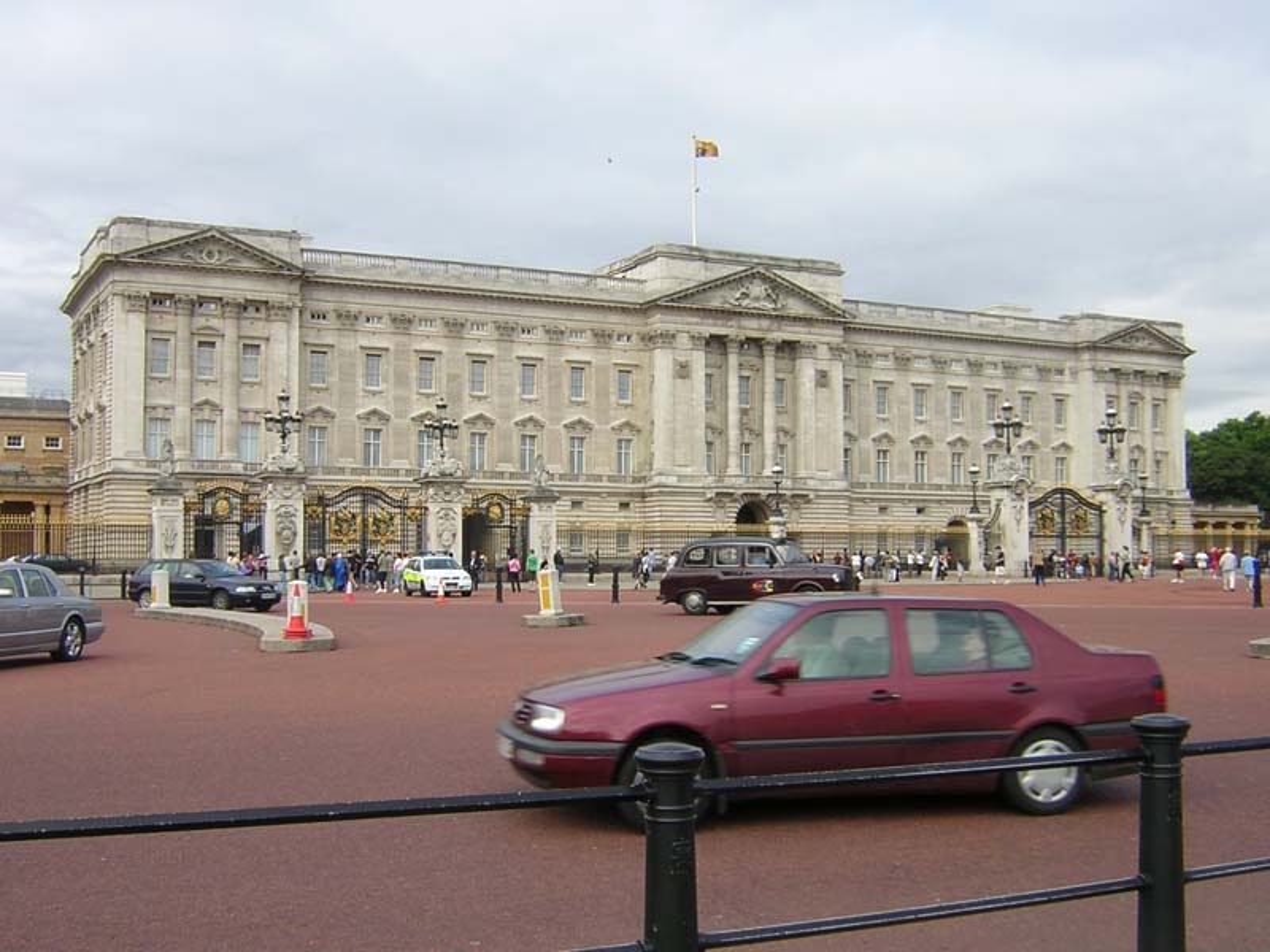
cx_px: 635
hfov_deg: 51.4
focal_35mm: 36
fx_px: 1321
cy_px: 476
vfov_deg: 39.7
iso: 100
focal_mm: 4.7
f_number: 5.2
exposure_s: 1/192
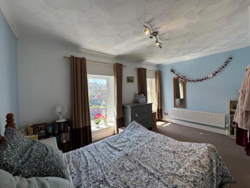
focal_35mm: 14
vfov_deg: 85.7
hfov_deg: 102.1
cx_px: 125
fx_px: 101
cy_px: 94
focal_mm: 2.22
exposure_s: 1/181
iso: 40
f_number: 2.2
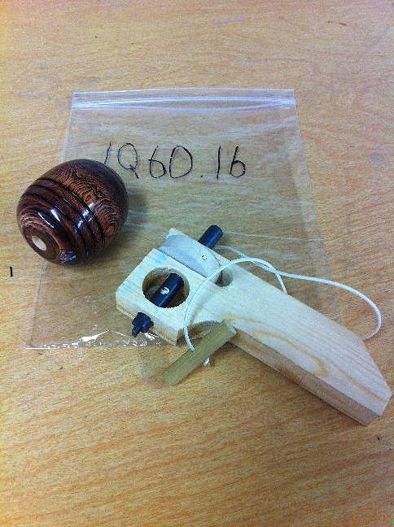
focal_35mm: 35
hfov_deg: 40.6
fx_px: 533
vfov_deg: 52.7
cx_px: 197
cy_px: 264
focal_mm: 3.85
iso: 80
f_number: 2.8
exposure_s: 1/17
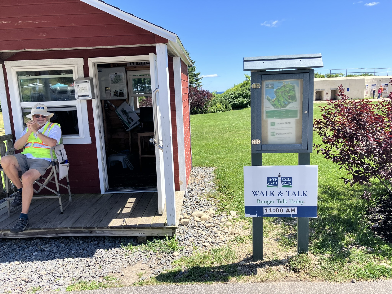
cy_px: 147
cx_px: 196
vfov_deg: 49.7
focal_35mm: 28
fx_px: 317
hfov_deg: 63.4
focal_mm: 3.99
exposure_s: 1/1245
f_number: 1.8
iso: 32
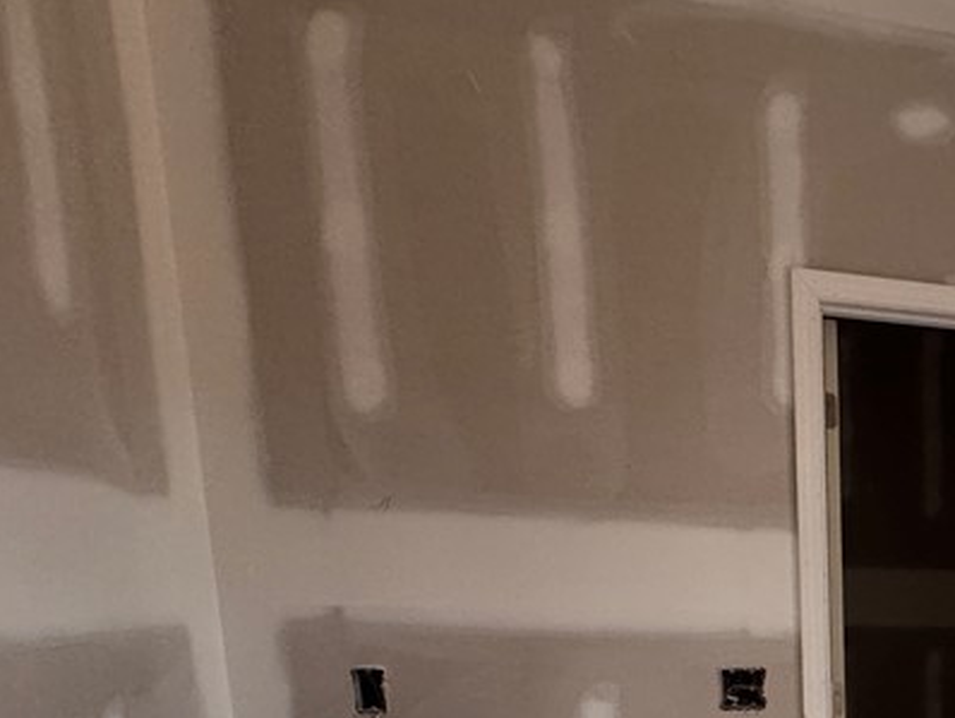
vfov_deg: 34.5
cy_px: 780
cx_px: 1092
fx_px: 994
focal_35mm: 36
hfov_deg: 39.9
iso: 400
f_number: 2.2
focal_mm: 2.22
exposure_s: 1/60
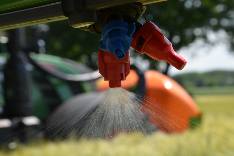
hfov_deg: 16.1
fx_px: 829
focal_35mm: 128
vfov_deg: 10.8
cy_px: 78
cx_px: 117
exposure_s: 1/400
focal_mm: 85
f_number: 10
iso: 400
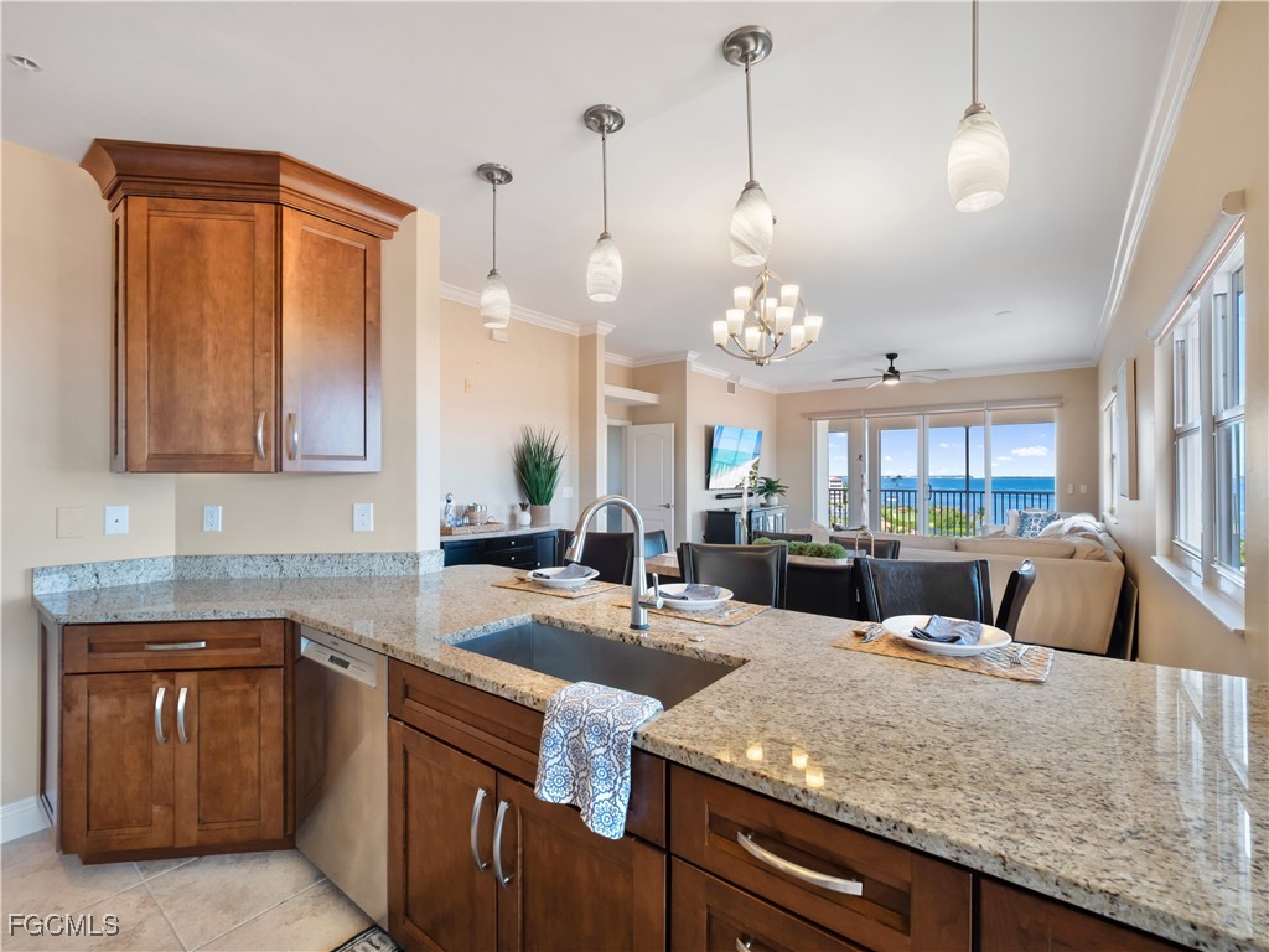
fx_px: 513
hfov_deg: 102.1
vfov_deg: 85.7
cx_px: 634
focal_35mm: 14
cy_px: 476
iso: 200
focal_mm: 7
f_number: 7.1
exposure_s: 1/13
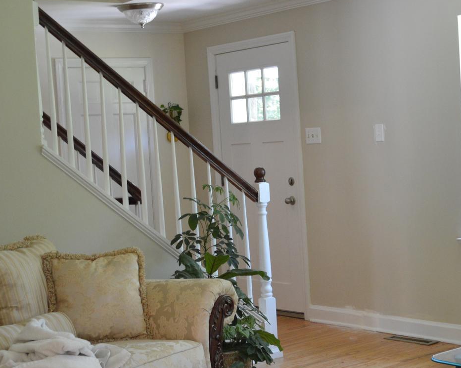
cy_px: 220
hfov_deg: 27.7
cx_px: 313
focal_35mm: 68
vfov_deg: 22.4
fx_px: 927
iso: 800
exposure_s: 1/50
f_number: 4
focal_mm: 22
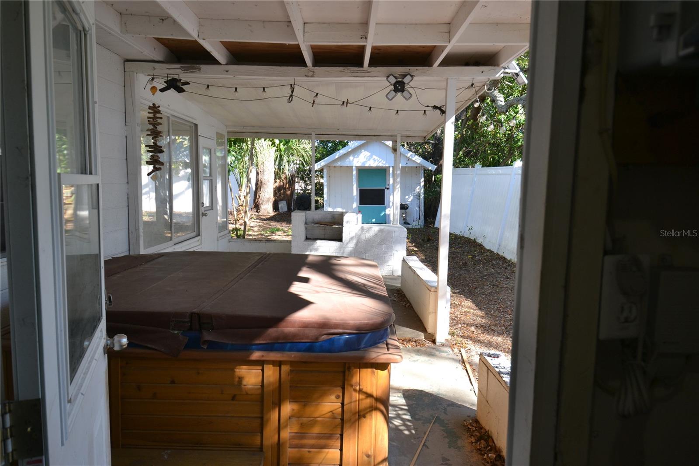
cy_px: 233
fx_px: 437
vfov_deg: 56.1
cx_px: 350
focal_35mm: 22
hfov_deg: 77.3
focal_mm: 15
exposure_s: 1/125
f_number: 5.6
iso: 250
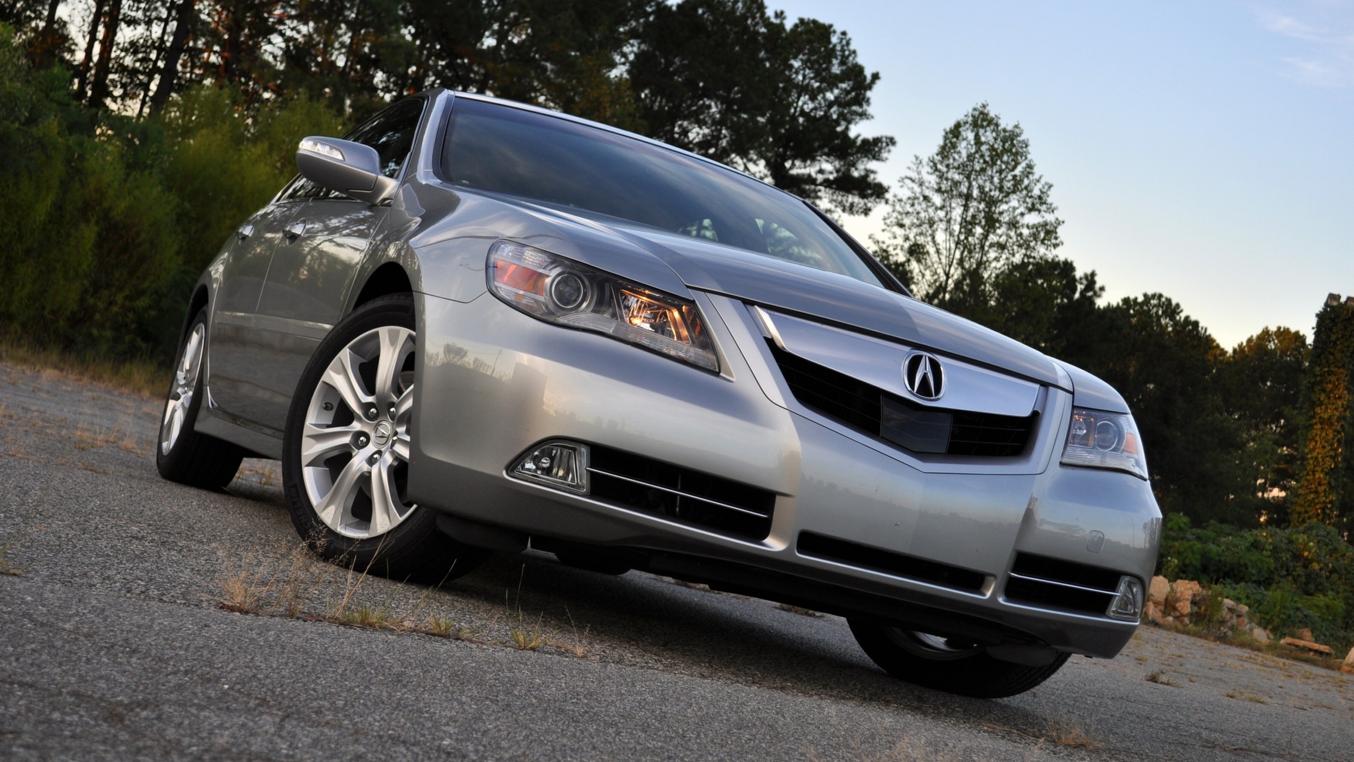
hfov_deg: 37.5
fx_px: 1994
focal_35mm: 56
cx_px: 678
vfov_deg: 21.6
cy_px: 333
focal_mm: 35
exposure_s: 1/125
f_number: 5.6
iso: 200
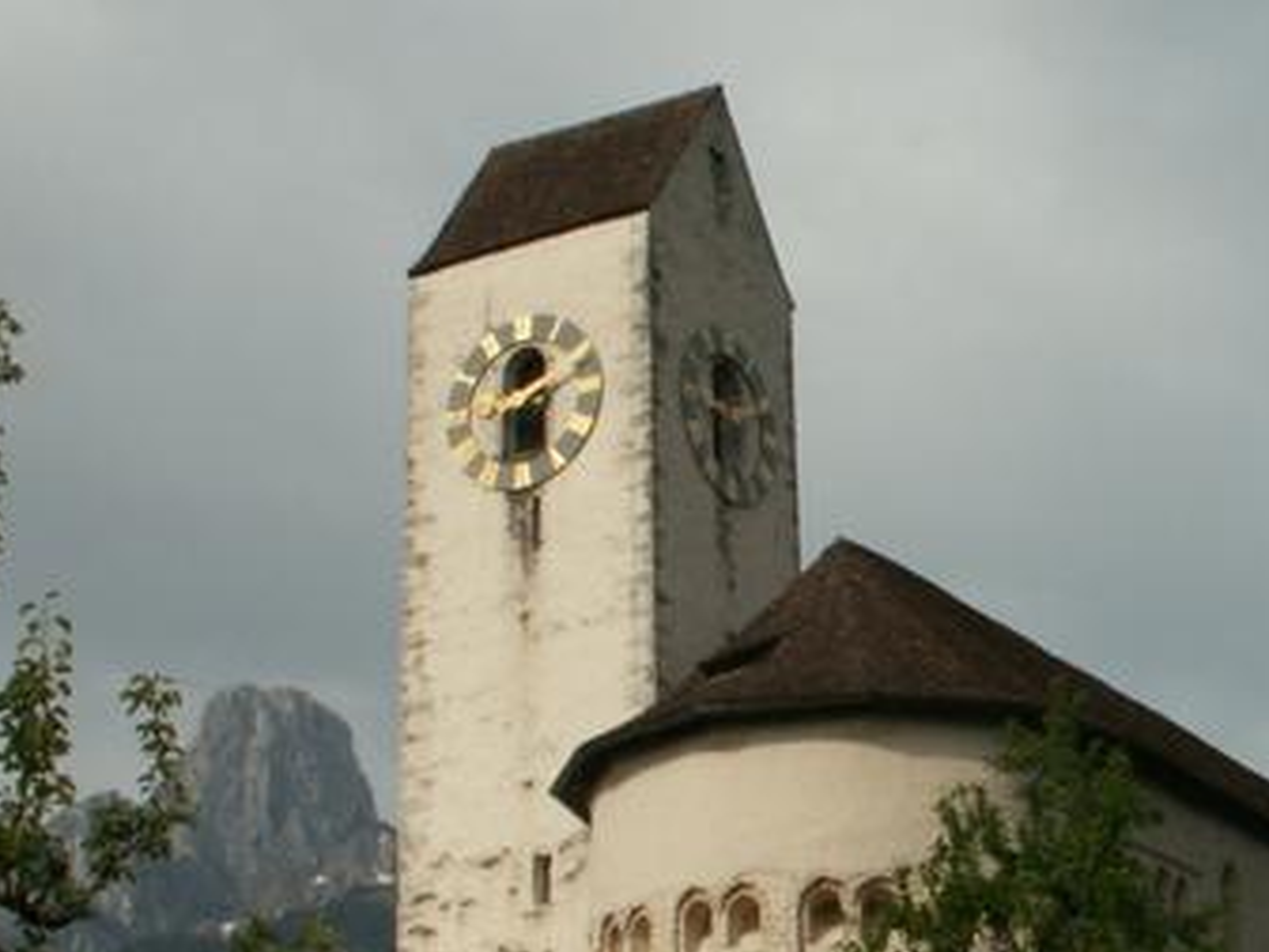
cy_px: 722
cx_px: 1042
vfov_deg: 17.9
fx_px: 3006
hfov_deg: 23.4
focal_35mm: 82
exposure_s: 1/200
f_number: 8
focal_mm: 7.22
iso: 50
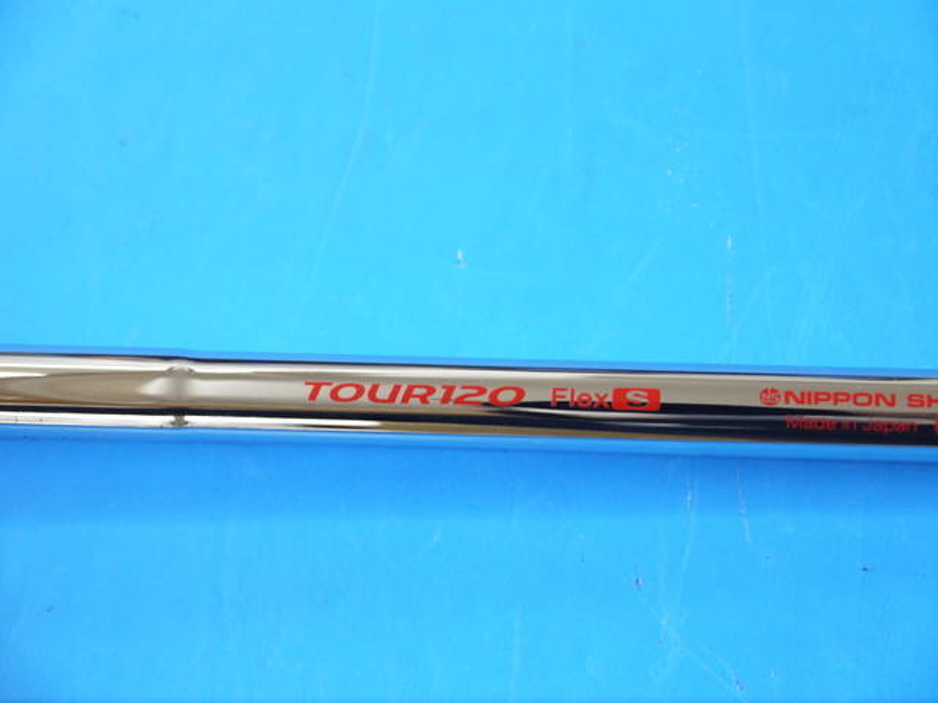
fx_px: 2276
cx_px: 469
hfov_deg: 23.3
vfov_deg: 17.6
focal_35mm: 84
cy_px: 352
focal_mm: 42
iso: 800
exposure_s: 1/80
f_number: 5.6
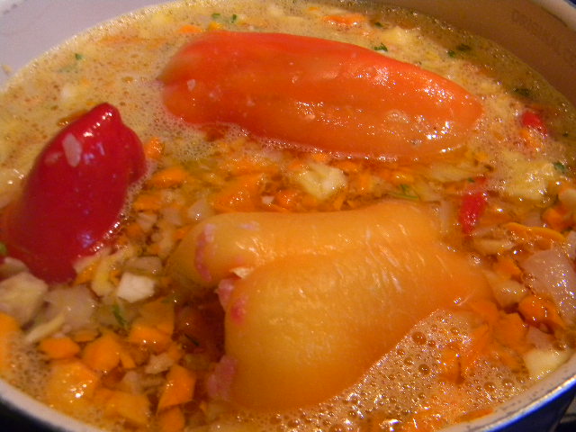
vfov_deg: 35.1
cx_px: 288
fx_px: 682
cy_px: 216
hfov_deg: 45.8
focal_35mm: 41
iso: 400
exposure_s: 1/27.5
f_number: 3.8
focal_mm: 7.3
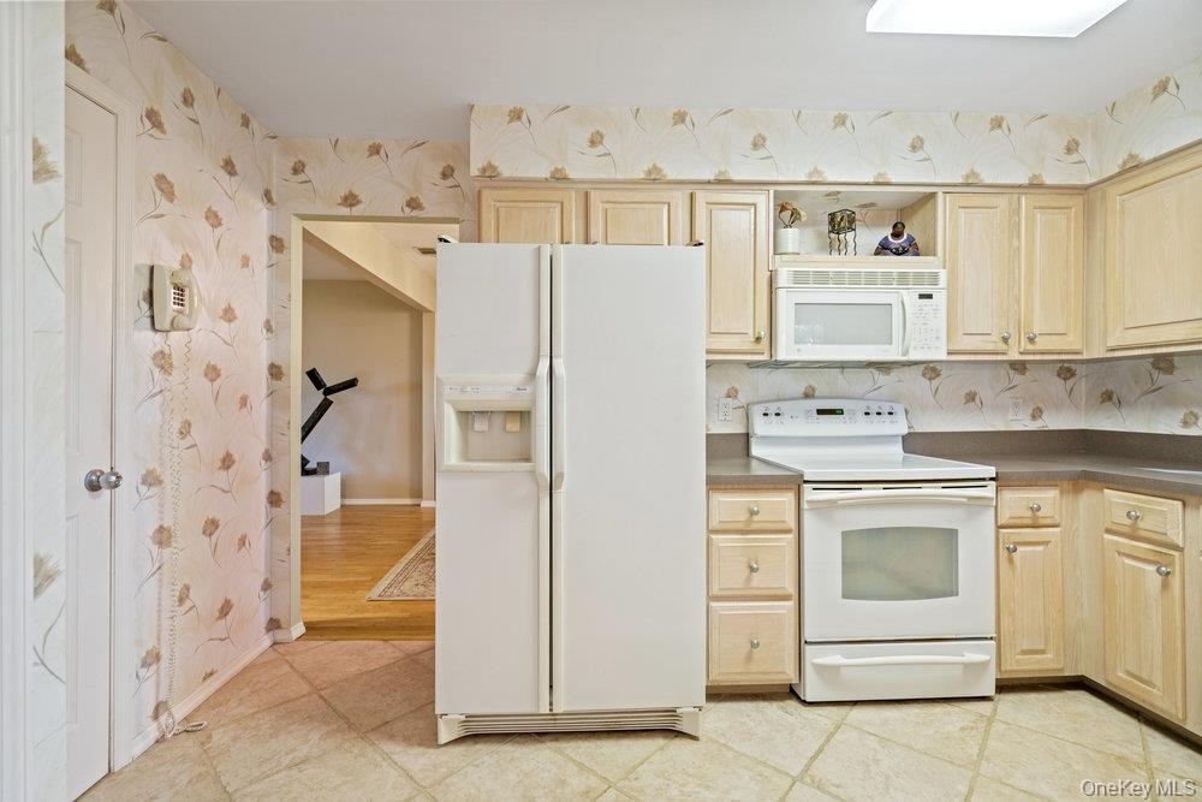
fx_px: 534
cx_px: 601
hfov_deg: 96.7
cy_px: 401
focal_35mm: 16
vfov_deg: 73.8
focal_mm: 16
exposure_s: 1/10
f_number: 5.6
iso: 800
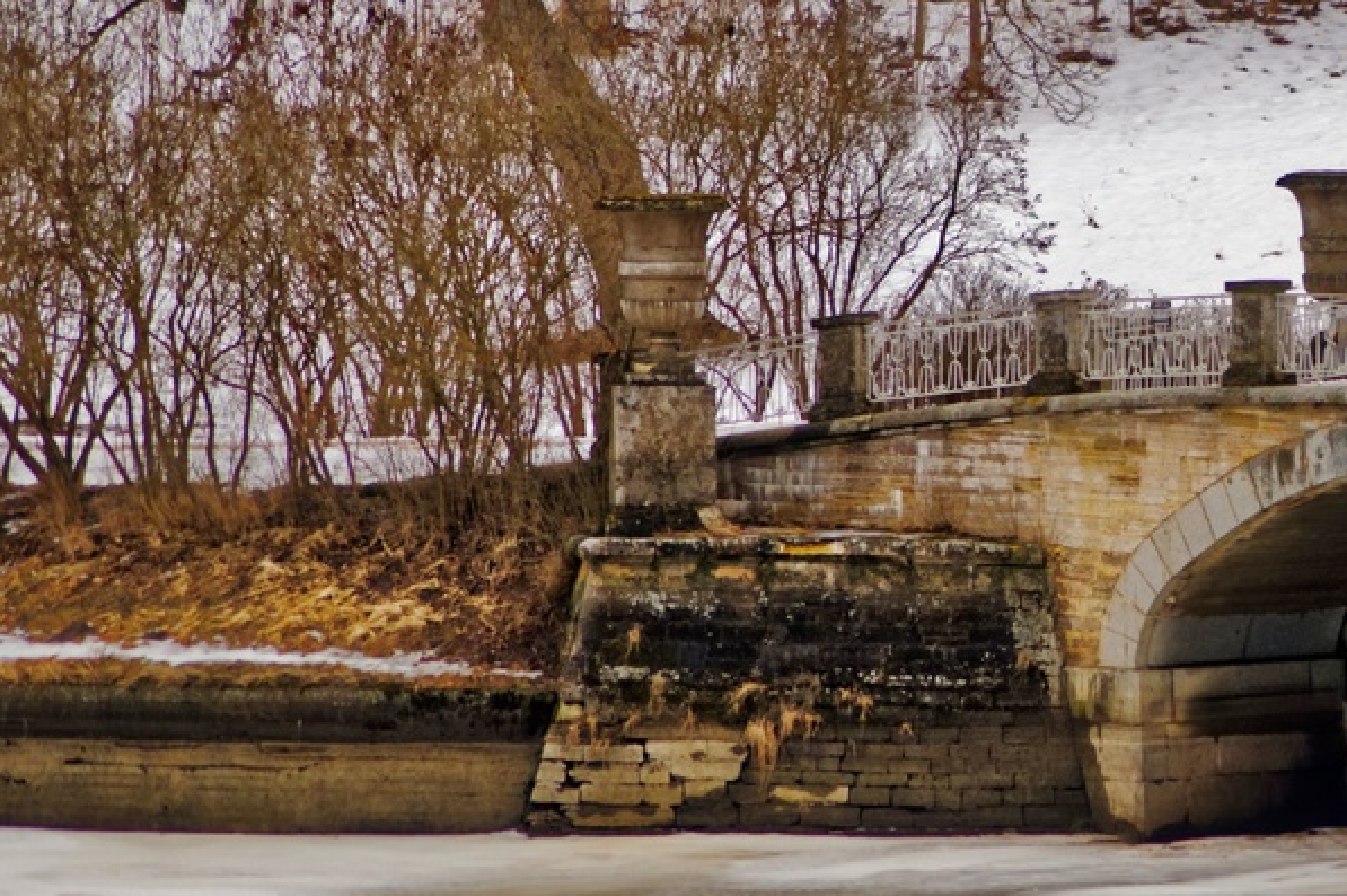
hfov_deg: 4.3
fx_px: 17764
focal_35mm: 475
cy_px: 305
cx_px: 1361
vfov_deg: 2.9
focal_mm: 135
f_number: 4.5
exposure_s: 1/250
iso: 125
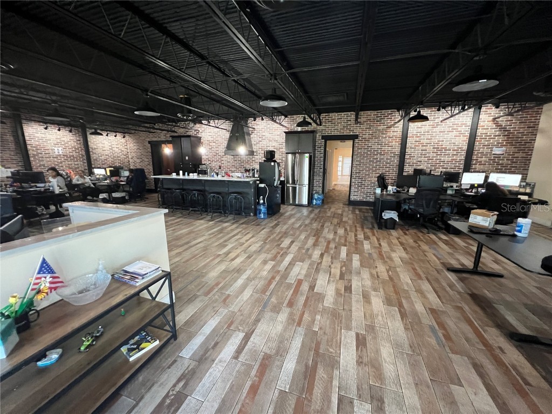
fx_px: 207
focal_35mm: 13
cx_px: 276
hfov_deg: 106.2
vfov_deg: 89.9
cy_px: 207
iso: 800
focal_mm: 1.57
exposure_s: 1/60
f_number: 1.8
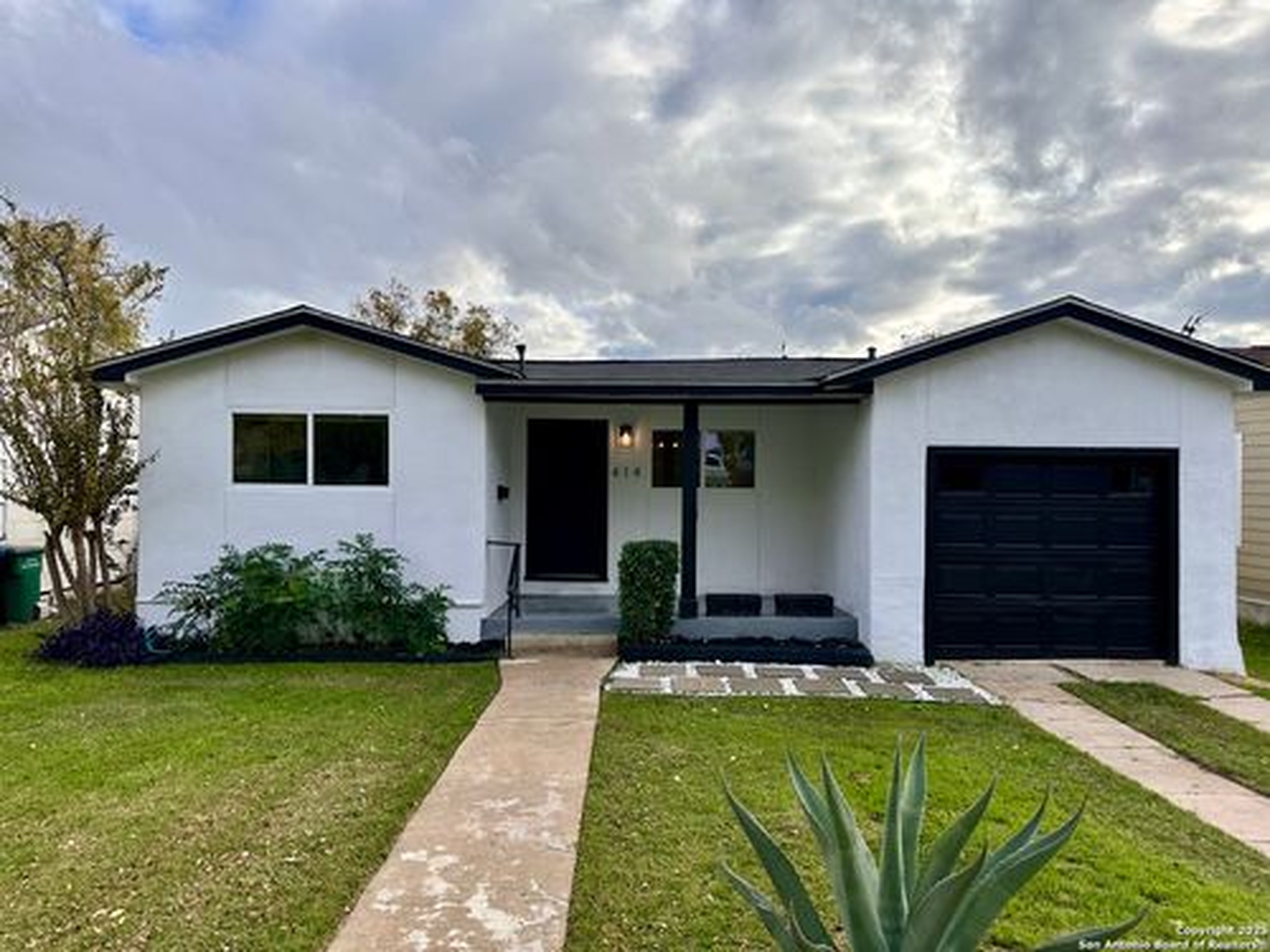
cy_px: 476
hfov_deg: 71.6
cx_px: 635
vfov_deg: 56.8
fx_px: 881
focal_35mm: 24
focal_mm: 6.86
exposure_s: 1/3717
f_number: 1.78
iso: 80
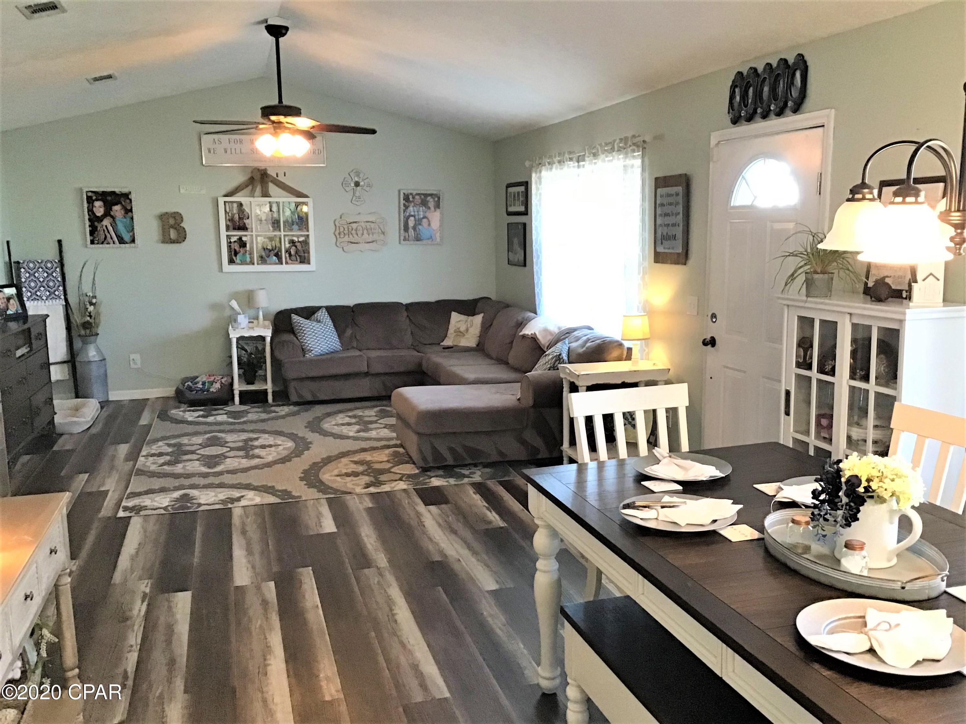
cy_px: 362
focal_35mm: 31
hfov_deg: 58.4
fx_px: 865
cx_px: 483
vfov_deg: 45.4
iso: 200
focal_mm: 3.3
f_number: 2.4
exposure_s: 1/24
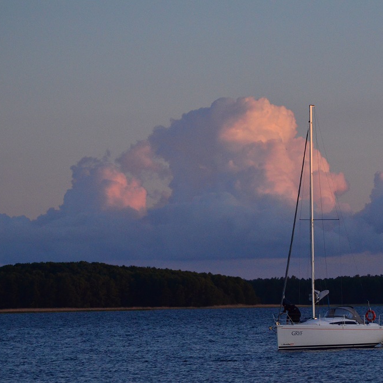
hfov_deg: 7.4
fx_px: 2954
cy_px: 192
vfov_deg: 7.4
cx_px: 285
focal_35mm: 236
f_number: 4.8
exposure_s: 1/3200
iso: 2000
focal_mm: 122
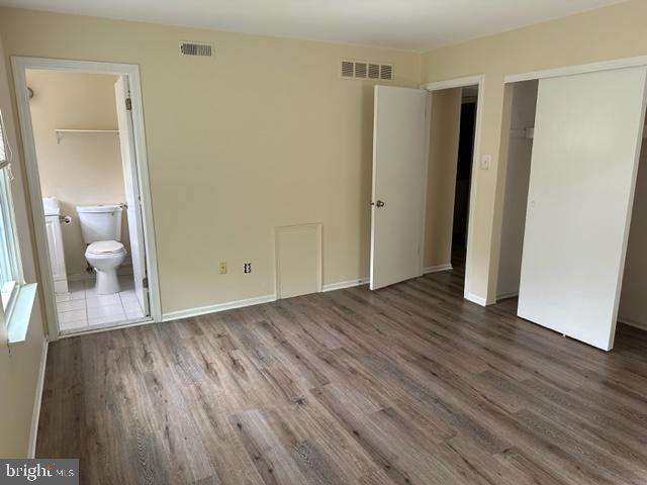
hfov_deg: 71.6
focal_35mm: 24
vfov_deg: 56.8
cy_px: 242
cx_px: 324
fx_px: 449
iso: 250
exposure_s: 1/90
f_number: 1.78
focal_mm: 6.86
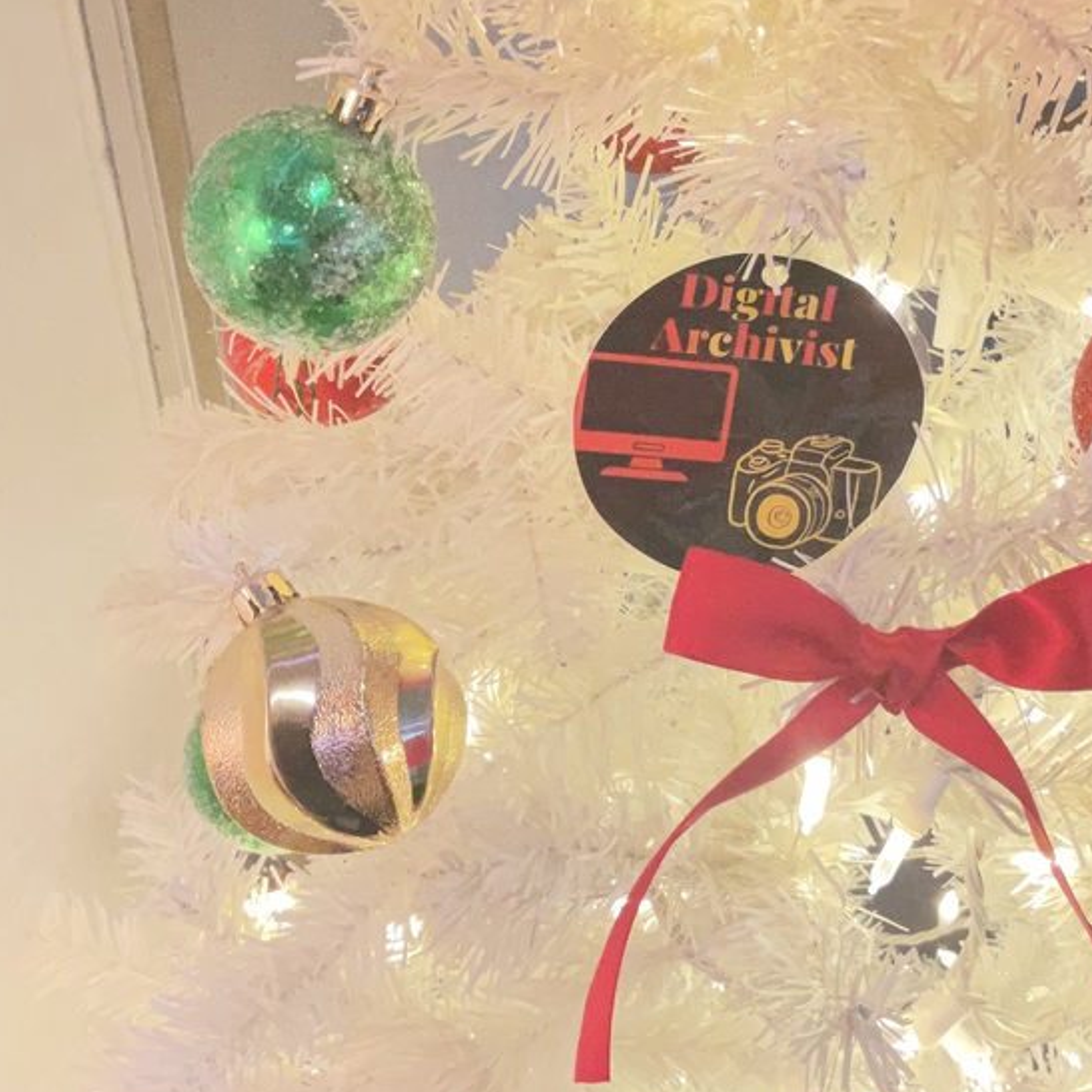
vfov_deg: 35.3
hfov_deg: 35.2
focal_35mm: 48
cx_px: 663
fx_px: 1713
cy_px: 477
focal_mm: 3
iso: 160
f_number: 1.8
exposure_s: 1/60
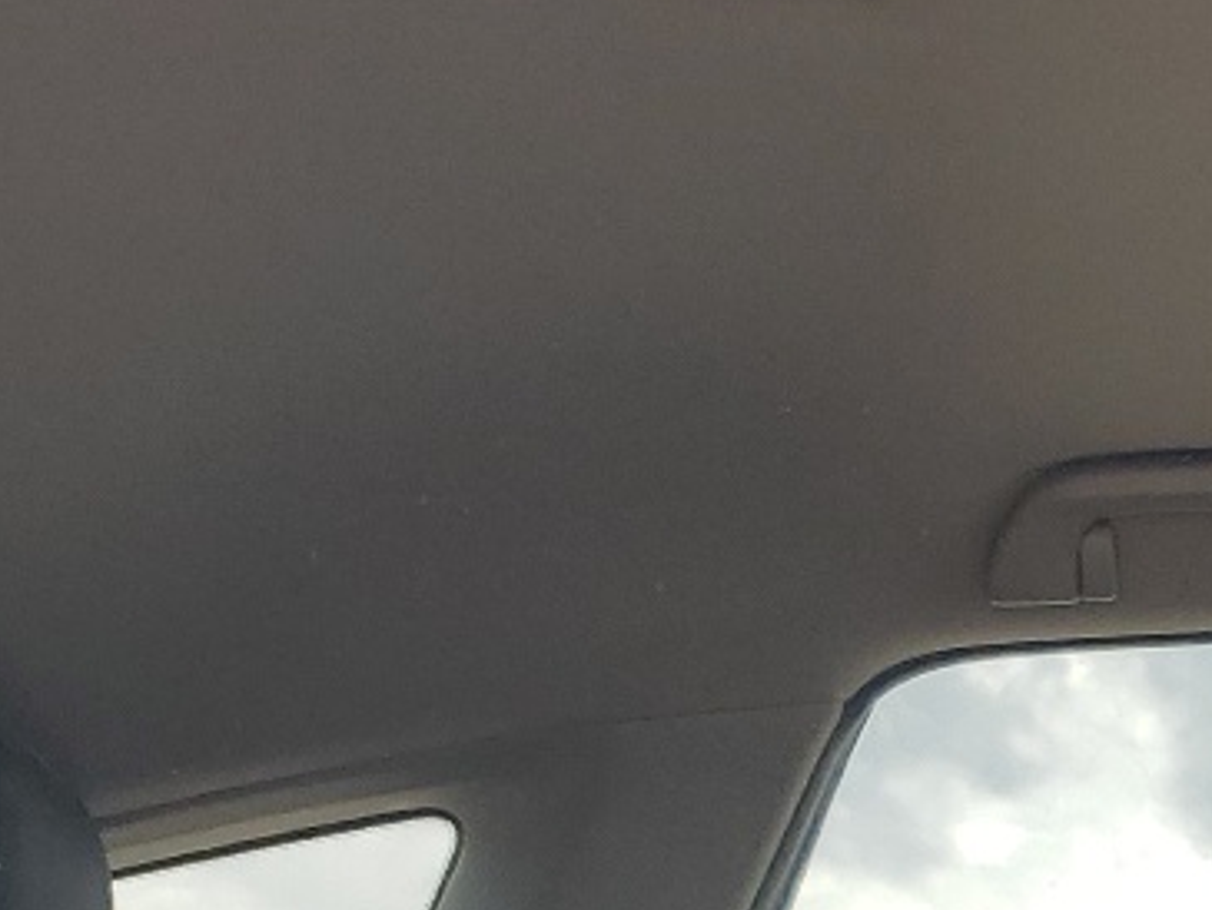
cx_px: 1733
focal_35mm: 114
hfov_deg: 16.0
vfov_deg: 11.9
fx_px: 3993
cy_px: 1700
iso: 50
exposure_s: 1/476
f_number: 1.5
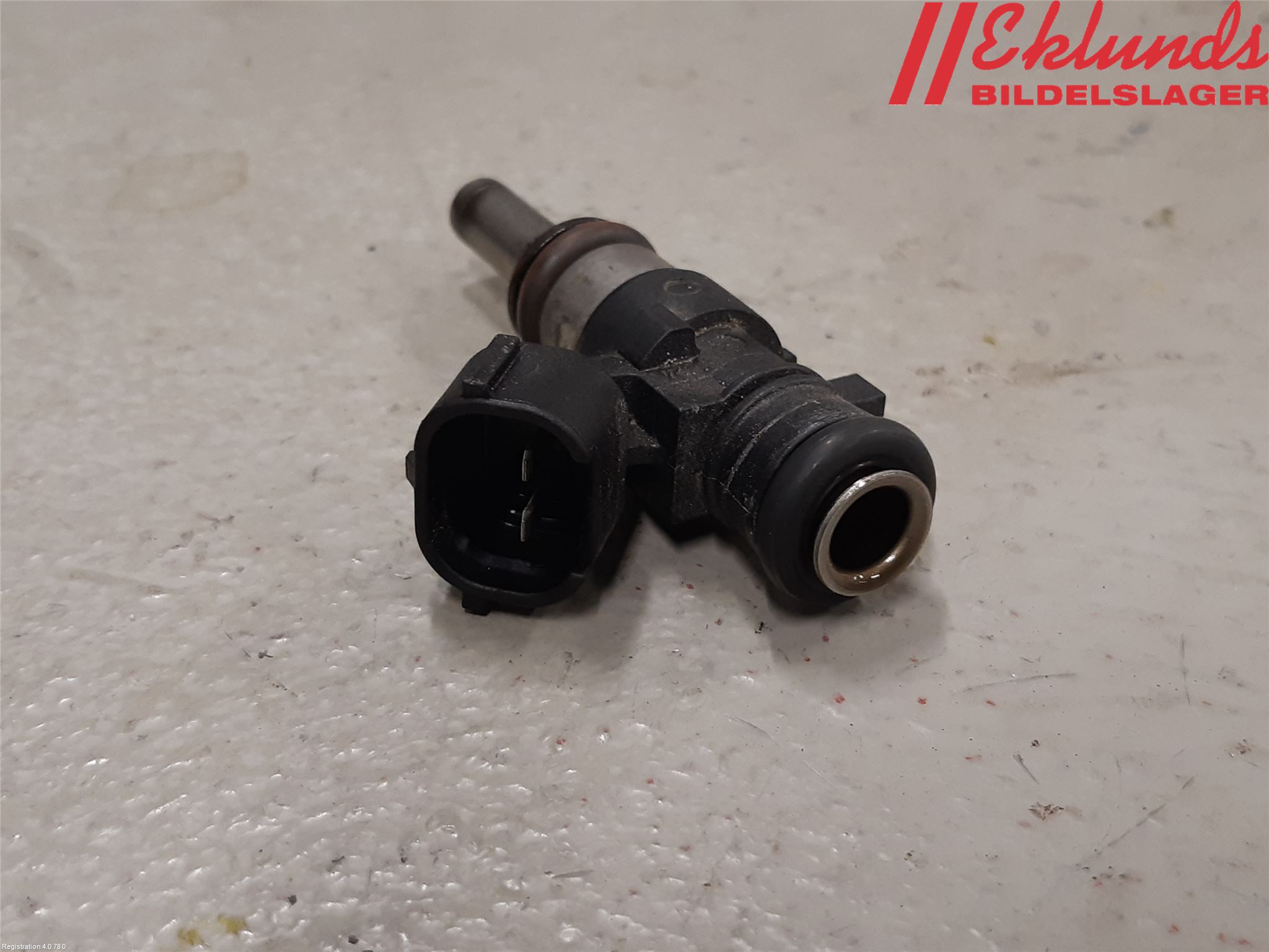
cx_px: 634
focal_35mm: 26
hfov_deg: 67.3
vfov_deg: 53.1
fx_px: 953
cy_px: 476
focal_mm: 3.93
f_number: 1.7
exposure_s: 1/50
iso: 100
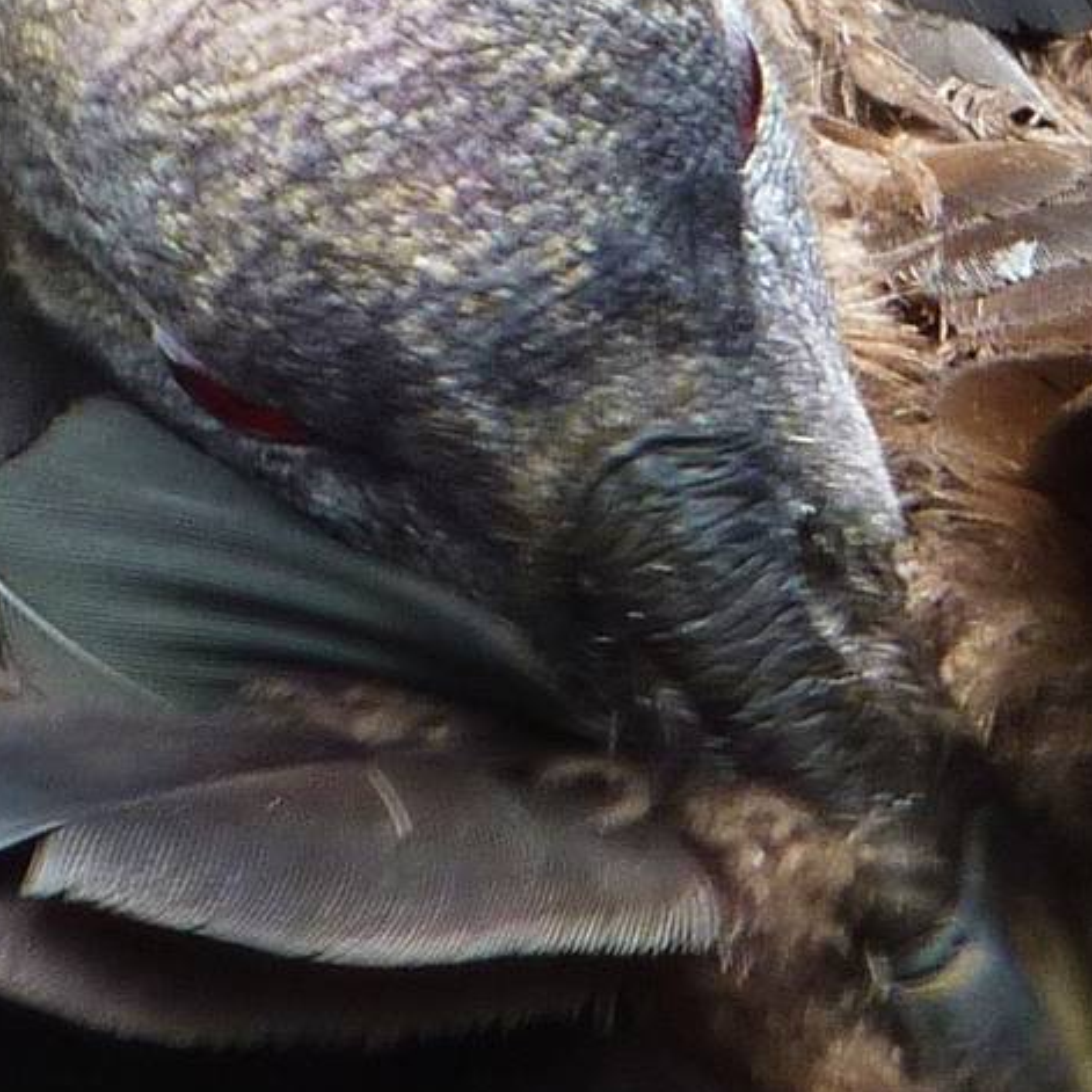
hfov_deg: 1.2
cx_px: 306
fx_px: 53785
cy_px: 287
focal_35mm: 1507
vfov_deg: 1.2
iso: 100
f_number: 4.8
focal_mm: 45.7
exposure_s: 1/60
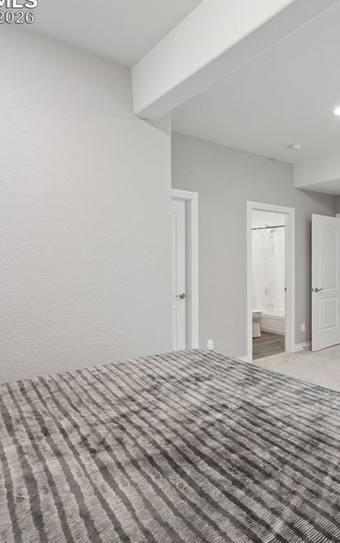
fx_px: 356
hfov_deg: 46.7
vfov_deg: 74.7
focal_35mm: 24
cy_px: 262
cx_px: 298
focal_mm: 15
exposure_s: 2
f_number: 13
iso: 100
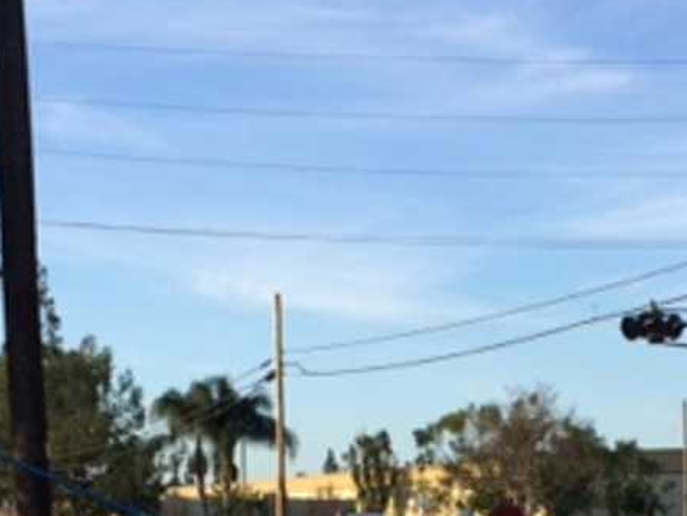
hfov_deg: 22.2
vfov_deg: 15.9
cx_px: 434
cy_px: 688
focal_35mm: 88
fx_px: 1748
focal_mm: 4.15
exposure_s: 1/1208
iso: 32
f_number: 2.2
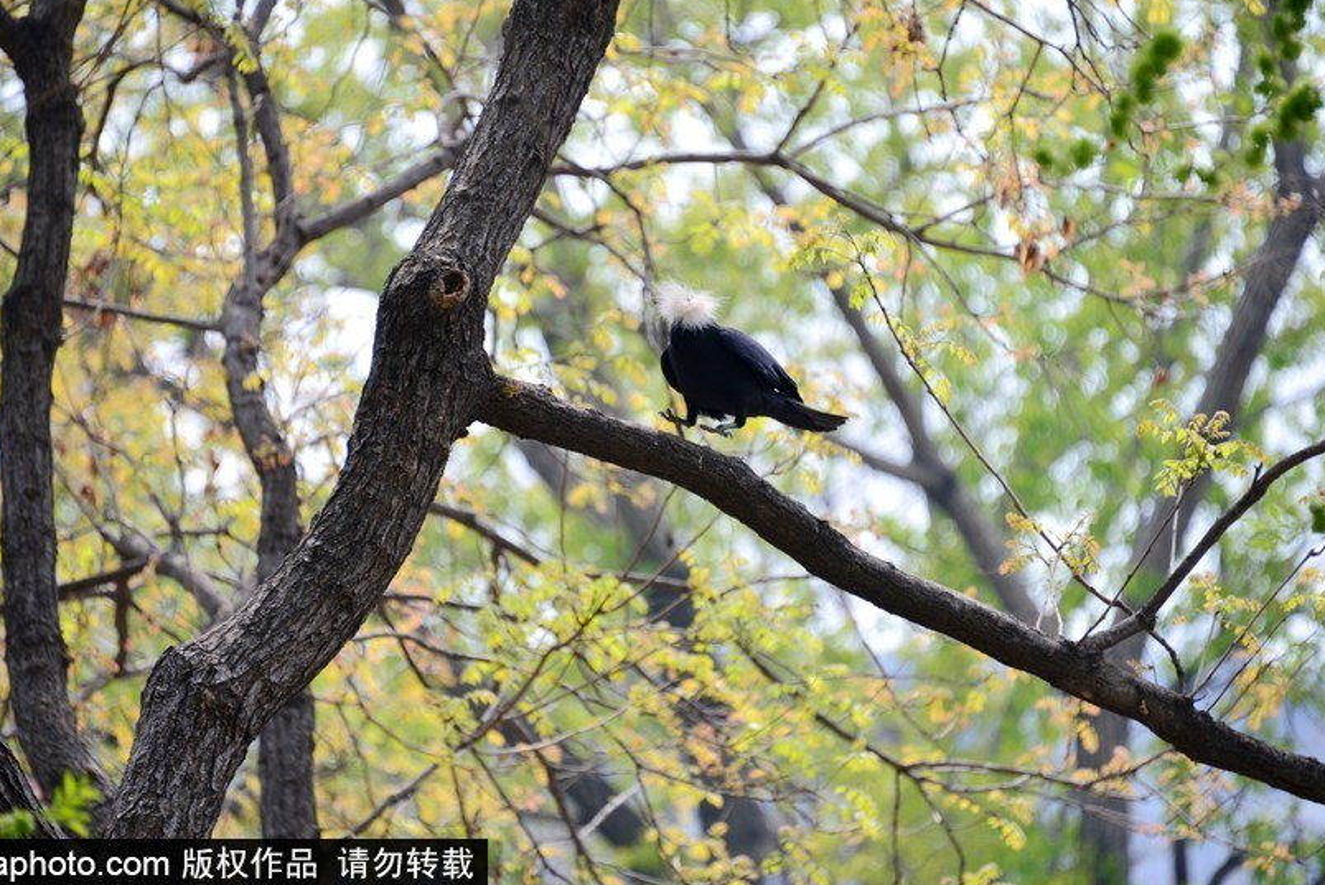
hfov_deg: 7.4
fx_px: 10311
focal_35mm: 280
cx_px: 676
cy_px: 393
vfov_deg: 4.9
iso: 320
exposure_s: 1/500
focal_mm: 250
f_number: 5.6
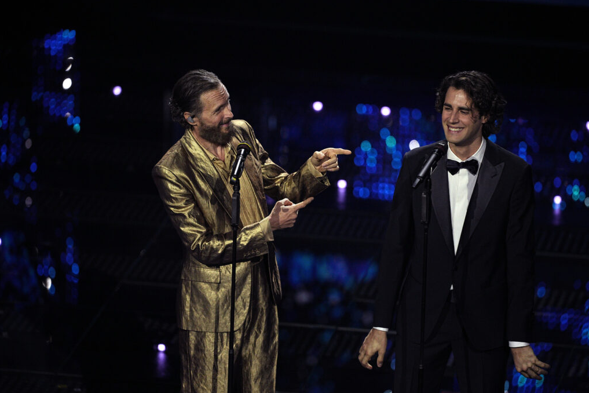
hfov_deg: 6.8
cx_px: 295
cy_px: 196
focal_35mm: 302
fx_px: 4941
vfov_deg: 4.6
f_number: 3.2
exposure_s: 1/640
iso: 2500
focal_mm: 300
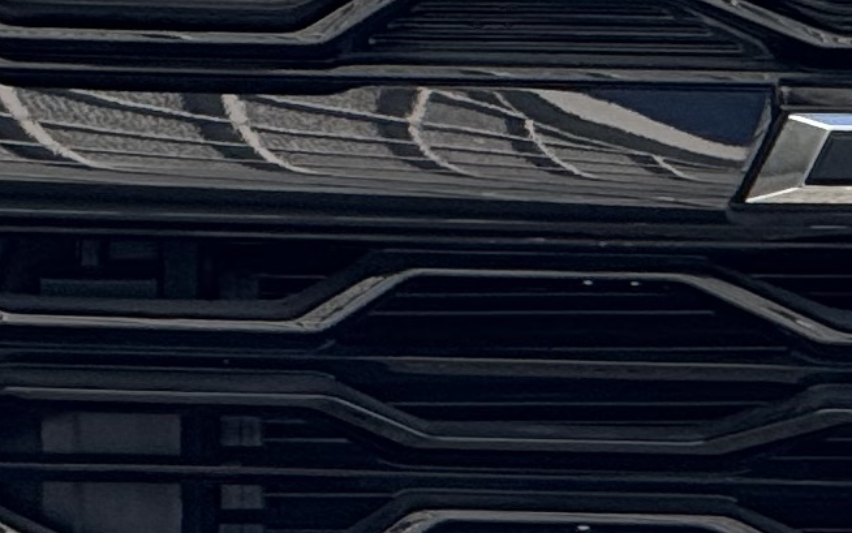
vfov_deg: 1.7
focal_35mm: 784
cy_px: 99
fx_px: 18207
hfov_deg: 2.7
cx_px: 1033
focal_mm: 15.66
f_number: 2.8
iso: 64
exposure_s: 1/674
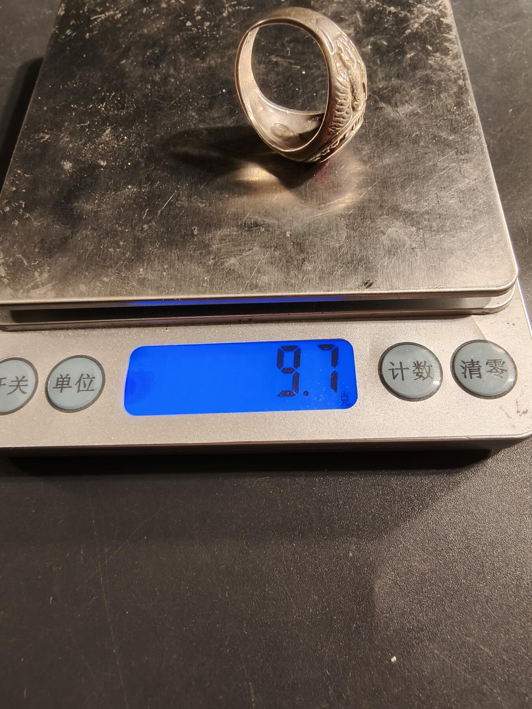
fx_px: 471
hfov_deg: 58.9
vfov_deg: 73.9
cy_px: 354
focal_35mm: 23
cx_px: 266
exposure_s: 1/56
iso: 160
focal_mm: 2.32
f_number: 2
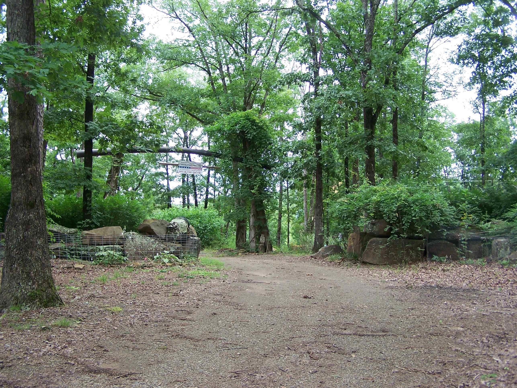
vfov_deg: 37.7
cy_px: 194
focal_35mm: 38
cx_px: 258
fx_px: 568
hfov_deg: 49.0
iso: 80
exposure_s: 1/100
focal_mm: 6.3
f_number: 2.8
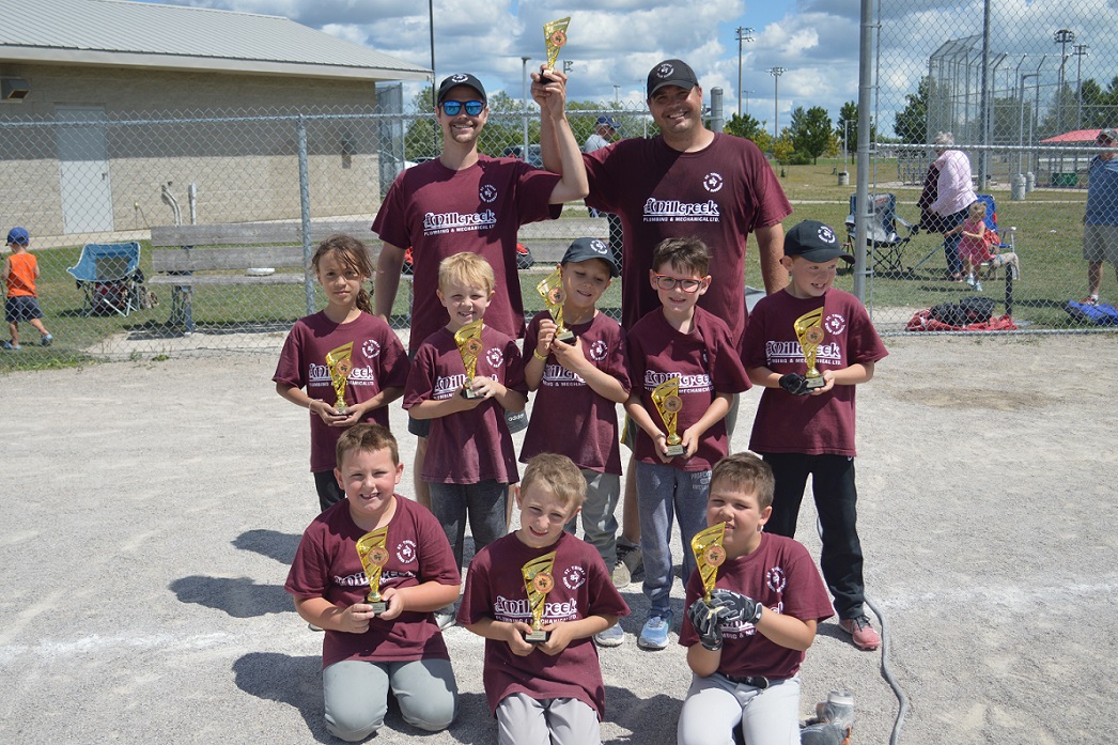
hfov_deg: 61.9
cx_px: 559
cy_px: 372
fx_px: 931
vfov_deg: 43.6
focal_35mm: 30
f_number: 3.8
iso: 100
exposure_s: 1/1250
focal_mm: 20
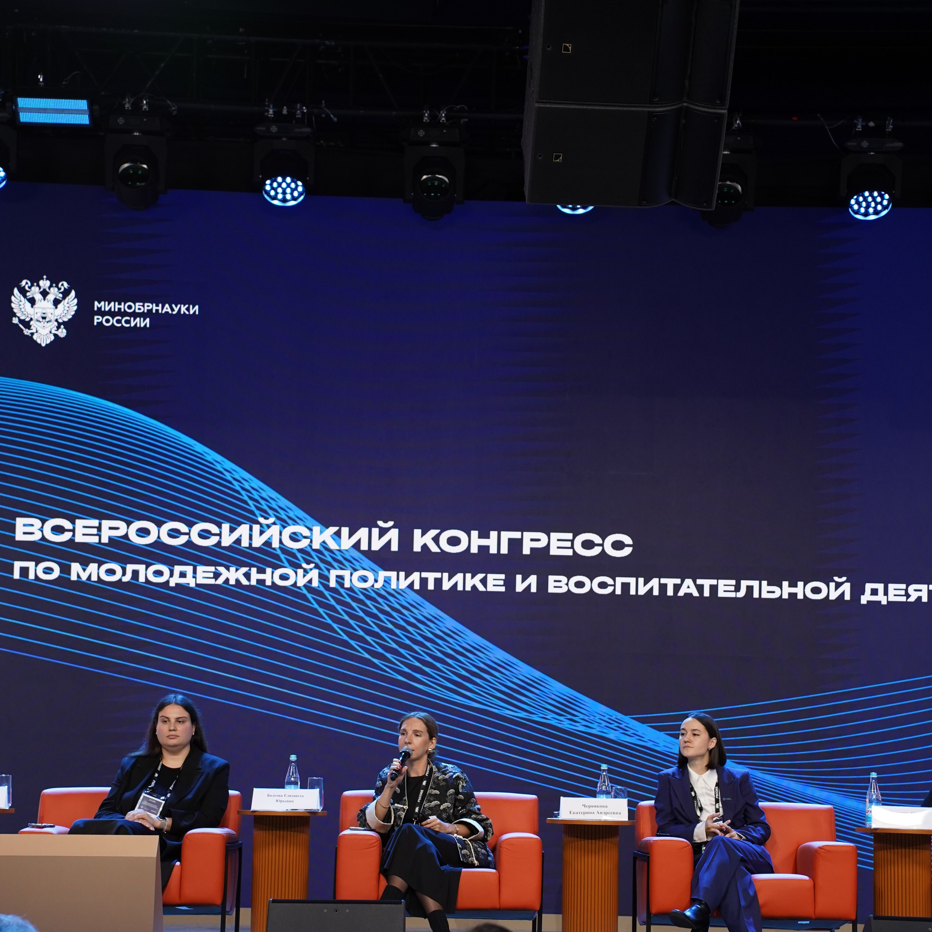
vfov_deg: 18.1
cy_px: 582
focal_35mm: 96
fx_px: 2924
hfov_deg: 18.1
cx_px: 466
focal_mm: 75
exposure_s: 1/160
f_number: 4
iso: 1600
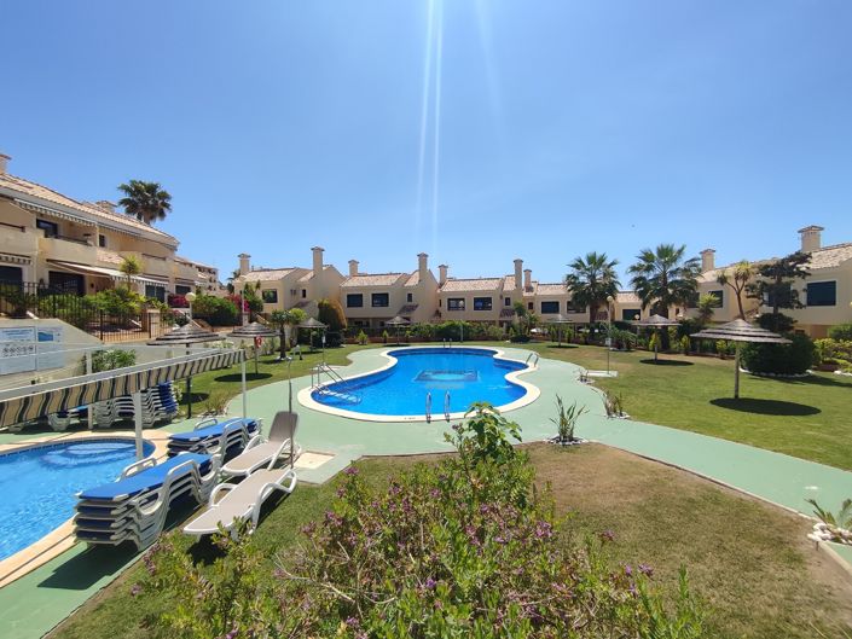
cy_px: 320
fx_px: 394
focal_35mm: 16
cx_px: 426
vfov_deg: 78.1
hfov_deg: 94.5
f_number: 2.2
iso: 50
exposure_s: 1/1508
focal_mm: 1.65
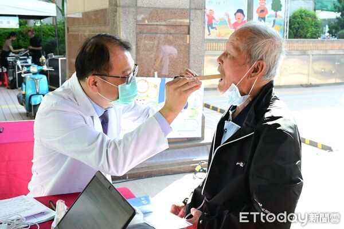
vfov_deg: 30.5
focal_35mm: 44
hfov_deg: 44.5
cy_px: 114
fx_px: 420
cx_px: 172
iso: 6400
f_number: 8
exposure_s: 1/1000
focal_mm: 44
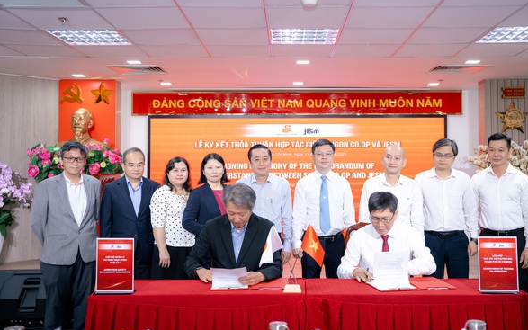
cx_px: 286
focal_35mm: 41
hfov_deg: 48.4
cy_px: 144
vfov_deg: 31.4
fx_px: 587
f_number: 3.2
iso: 1250
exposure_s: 1/250
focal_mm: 36.7
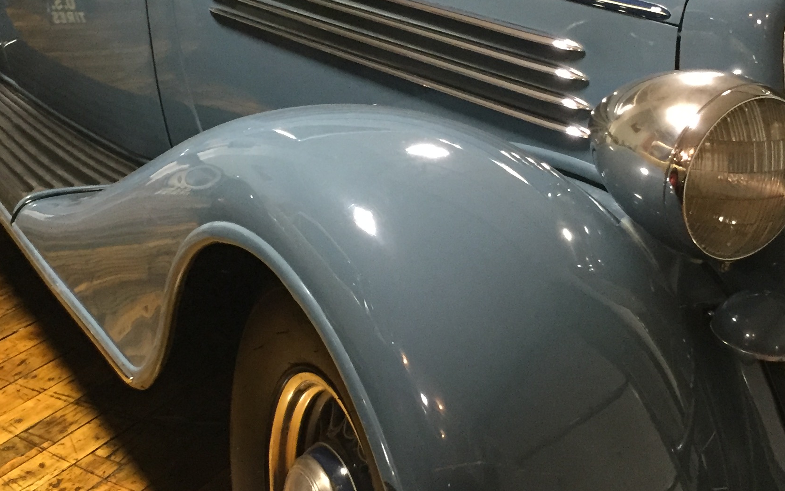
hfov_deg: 34.0
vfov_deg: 21.5
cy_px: 160
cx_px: 403
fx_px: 1284
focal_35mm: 60
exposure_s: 1/30
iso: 250
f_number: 2.2
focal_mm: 4.15
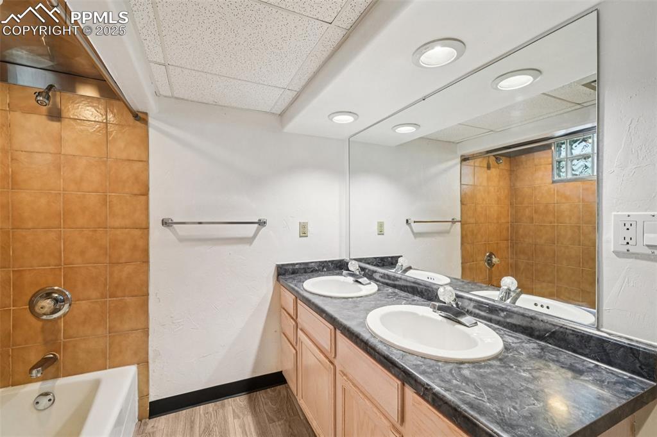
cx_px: 328
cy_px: 218
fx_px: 274
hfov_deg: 100.4
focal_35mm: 15
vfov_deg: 77.3
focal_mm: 10
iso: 800
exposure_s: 1/5
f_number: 8
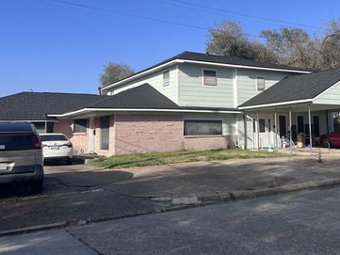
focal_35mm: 36
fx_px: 354
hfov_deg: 50.7
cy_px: 90
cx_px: 216
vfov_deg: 39.3
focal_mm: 5.7
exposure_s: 1/4444
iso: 50
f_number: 1.5
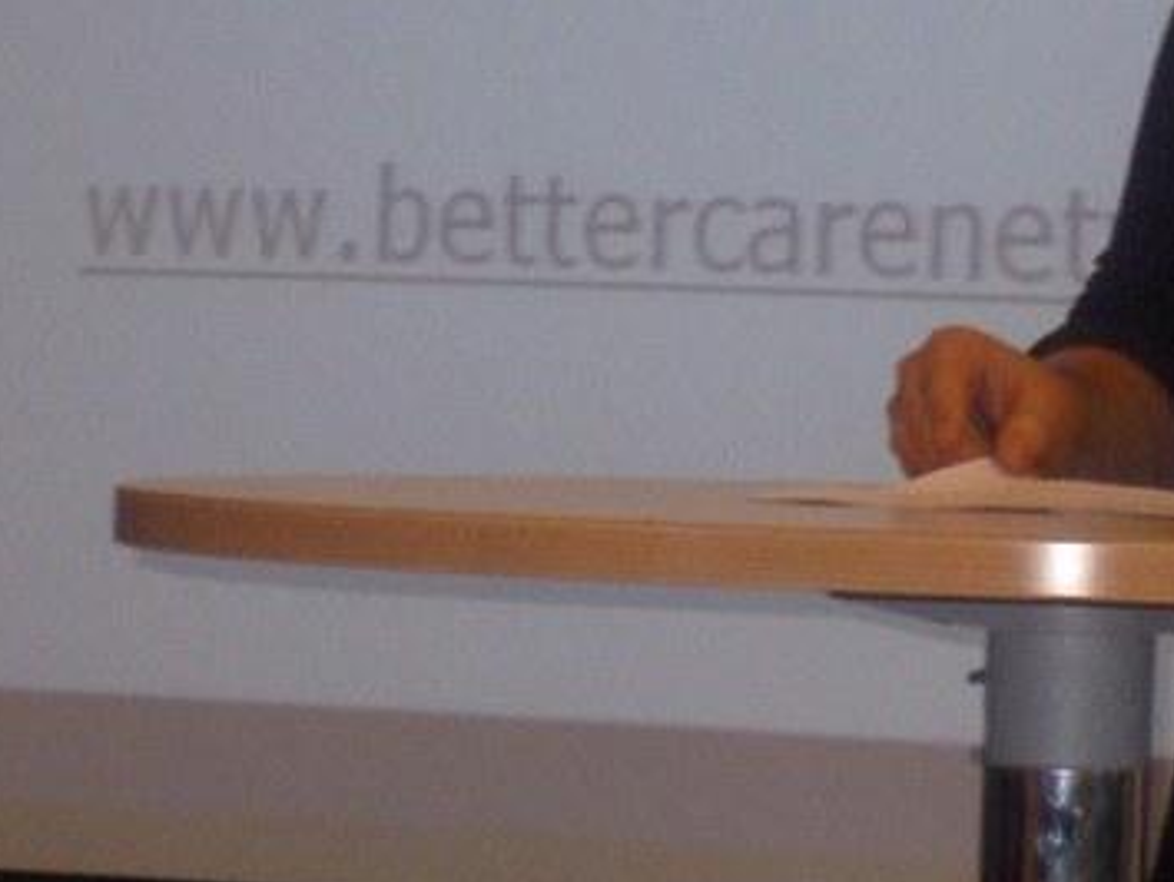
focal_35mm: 295
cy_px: -63
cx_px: 1091
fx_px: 10012
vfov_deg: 5.0
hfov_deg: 6.7
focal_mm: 16.8
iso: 200
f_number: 4.9
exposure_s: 1/100
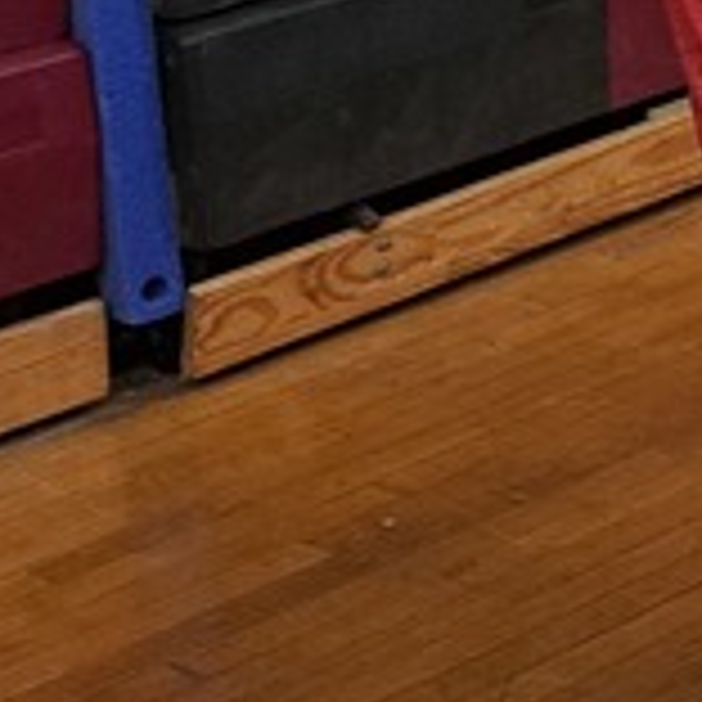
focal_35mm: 136
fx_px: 3120
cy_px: -418
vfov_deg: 12.1
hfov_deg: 10.5
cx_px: 1845
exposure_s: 1/60
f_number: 1.8
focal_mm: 5.23
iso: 200
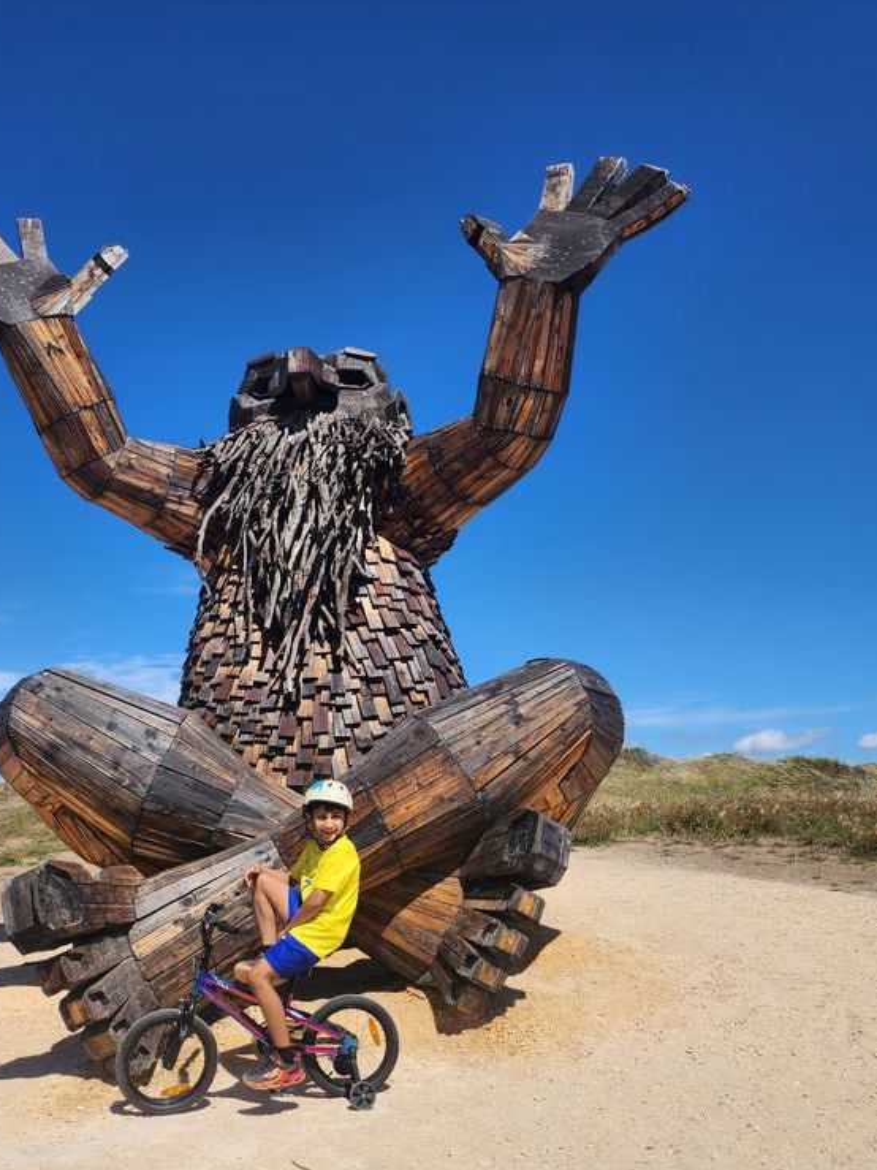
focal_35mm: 29
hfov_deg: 48.0
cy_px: 674
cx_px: 355
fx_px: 980
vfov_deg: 61.4
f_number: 1.8
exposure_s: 1/5357
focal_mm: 5
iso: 50
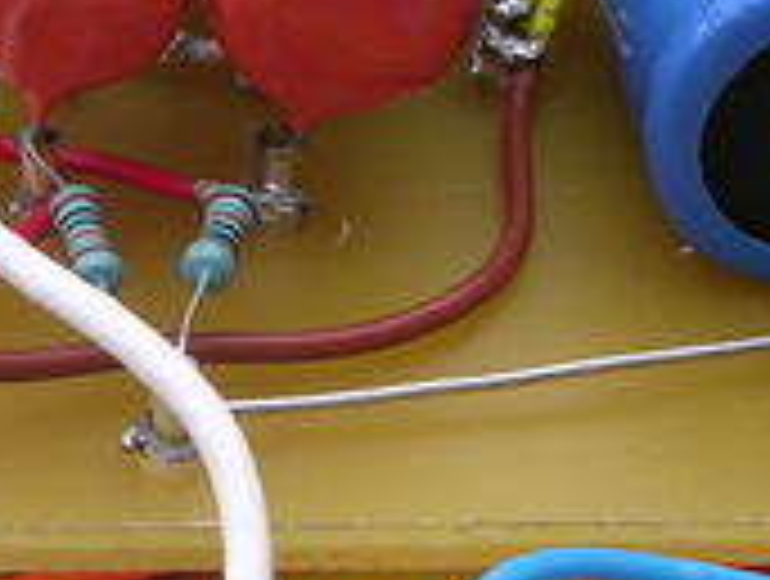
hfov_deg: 16.8
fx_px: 2563
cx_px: 65
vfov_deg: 12.9
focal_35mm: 115
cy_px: 299
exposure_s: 1/60.1
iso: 100
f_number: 2.8
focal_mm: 5.8
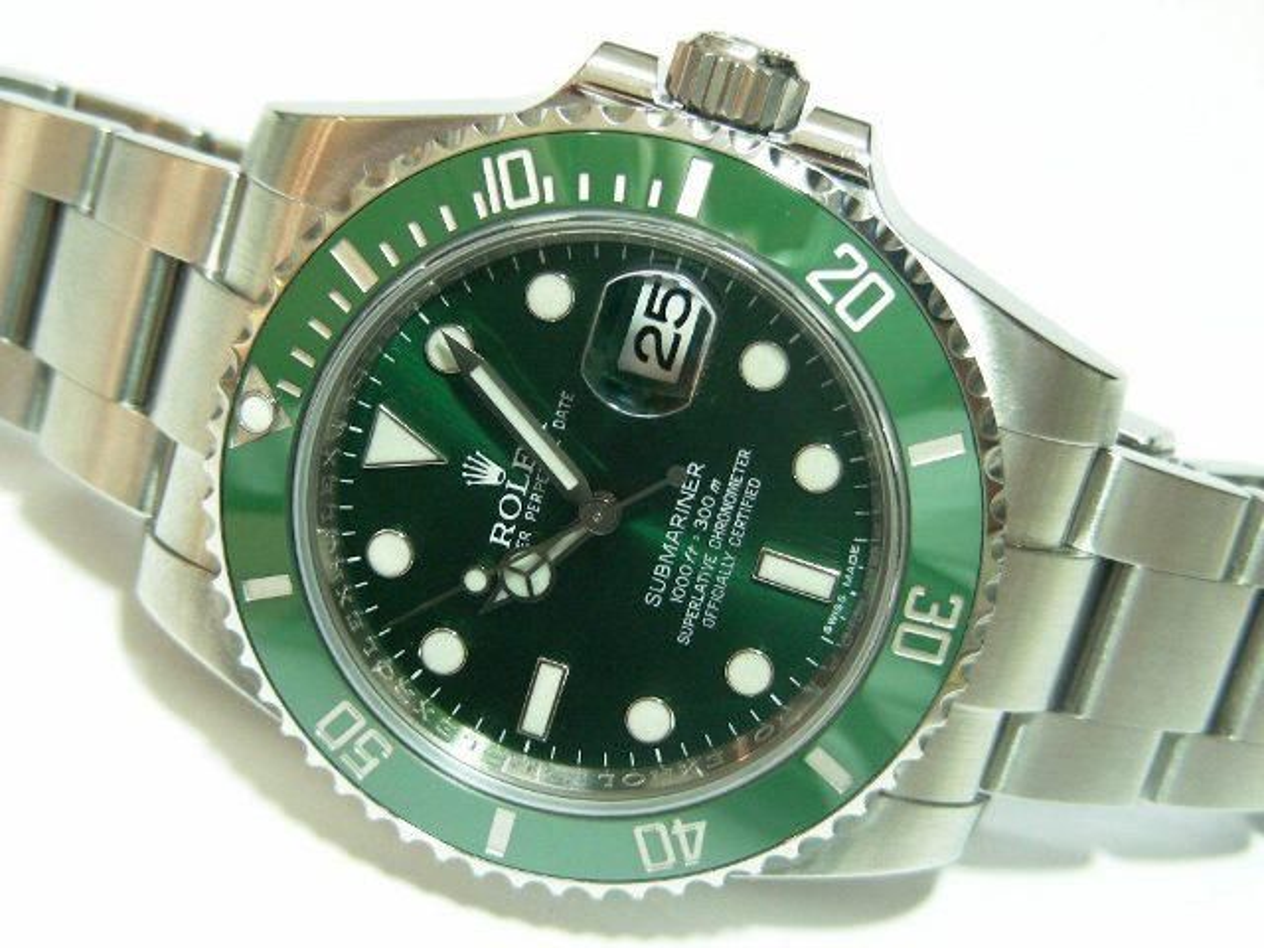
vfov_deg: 21.0
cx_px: 632
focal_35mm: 70
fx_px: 2556
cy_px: 474
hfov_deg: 27.8
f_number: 3.5
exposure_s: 1/19.6
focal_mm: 11.7
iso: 200
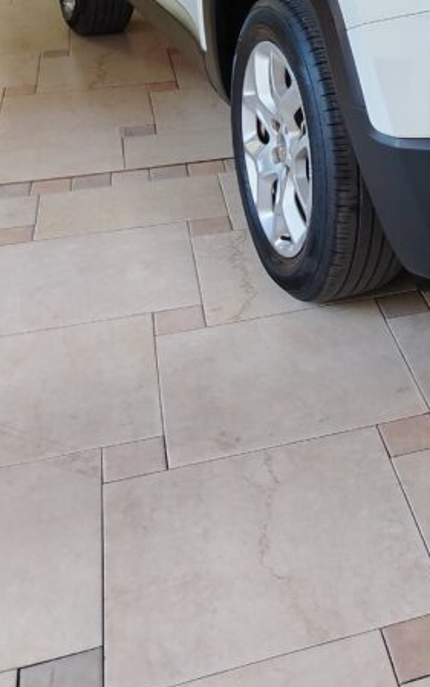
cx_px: 537
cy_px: -5
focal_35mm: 58
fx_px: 1086
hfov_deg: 20.7
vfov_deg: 32.2
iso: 253
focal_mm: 5.25
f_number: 1.75
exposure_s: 1/100
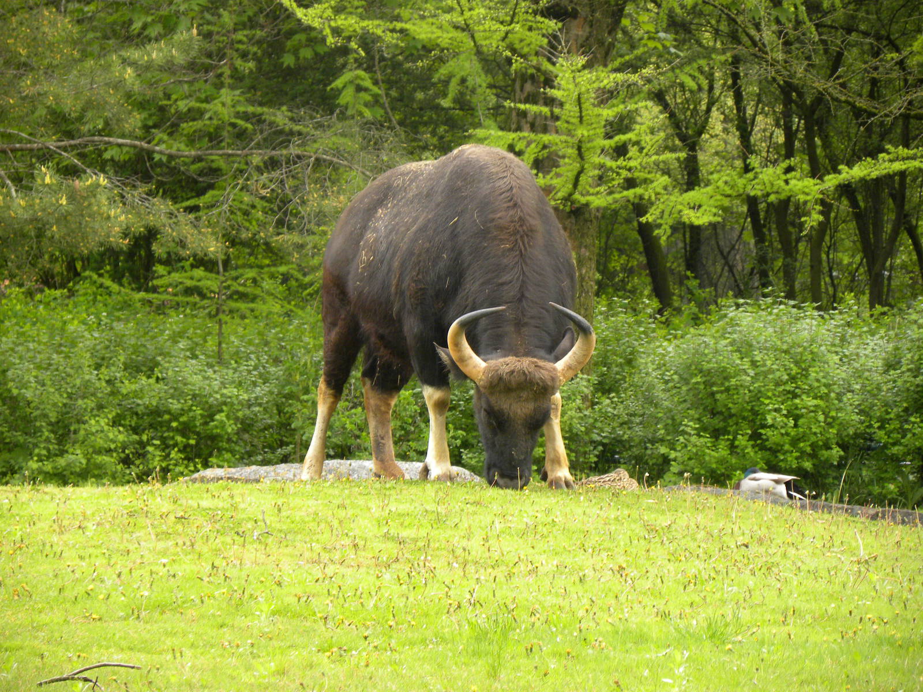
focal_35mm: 291
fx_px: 7759
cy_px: 346
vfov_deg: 5.1
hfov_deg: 6.8
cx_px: 462
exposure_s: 1/63
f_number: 4.5
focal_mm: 51.8
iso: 150
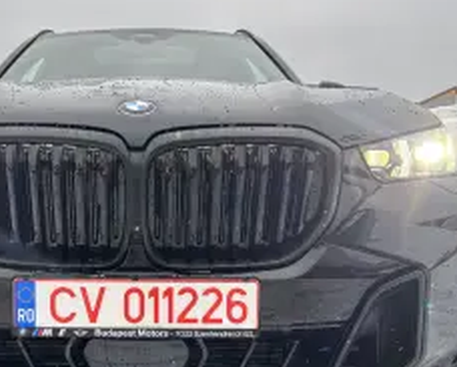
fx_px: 542
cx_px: 134
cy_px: 225
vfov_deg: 37.2
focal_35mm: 40
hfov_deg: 44.7
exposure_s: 1/120
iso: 50
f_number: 1.6
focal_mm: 5.96
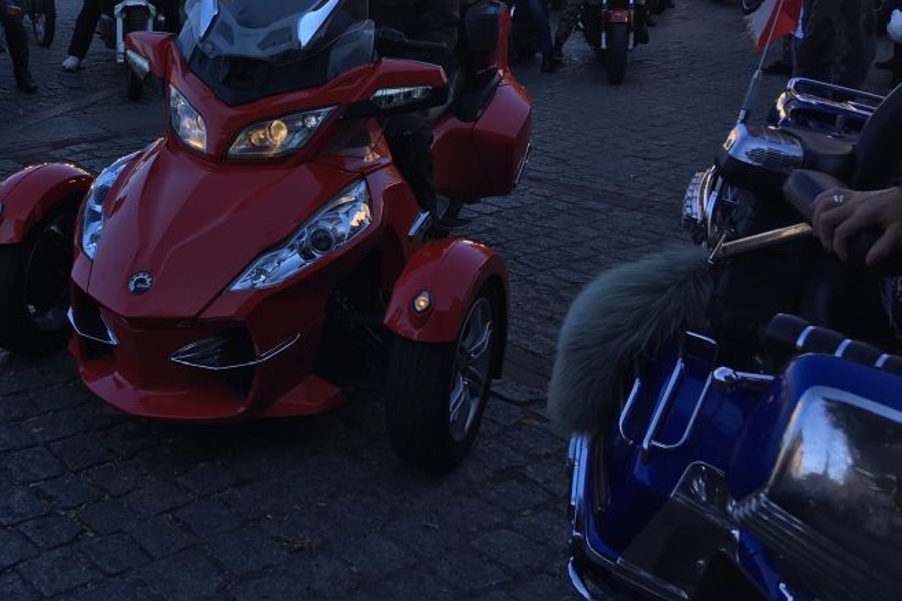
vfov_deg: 28.5
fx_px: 1152
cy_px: 106
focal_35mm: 46
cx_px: 268
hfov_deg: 41.9
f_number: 2.2
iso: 25
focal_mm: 4.15
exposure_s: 1/845
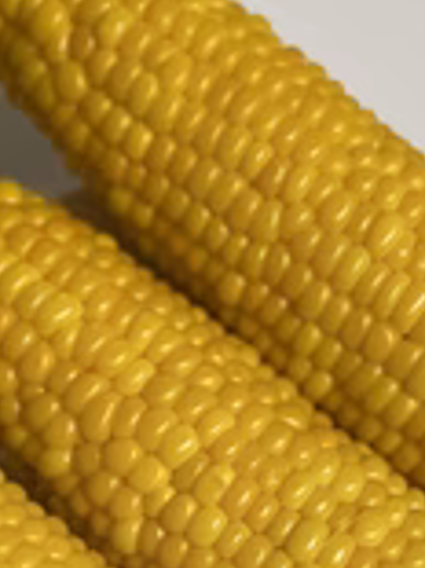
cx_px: 220
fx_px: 1098
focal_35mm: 67
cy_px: 550
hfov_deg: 21.9
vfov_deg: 27.5
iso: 80
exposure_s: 1/50
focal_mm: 4.25
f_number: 1.8
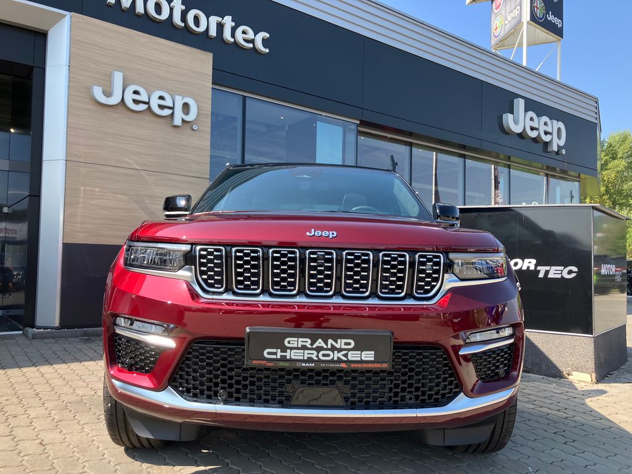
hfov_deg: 63.4
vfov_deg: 49.7
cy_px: 237
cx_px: 316
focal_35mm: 28
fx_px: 511
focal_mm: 3.99
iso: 32
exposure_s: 1/463
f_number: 1.8
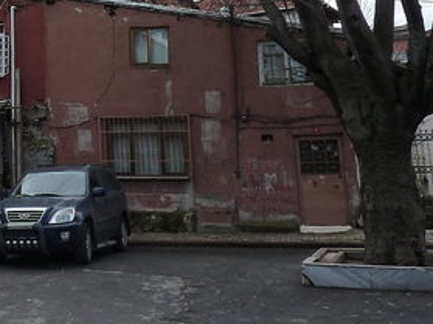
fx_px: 725
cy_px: 14
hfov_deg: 30.5
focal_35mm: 58
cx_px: -16
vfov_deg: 24.3
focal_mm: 4.4
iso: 125
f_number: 4
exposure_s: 1/250
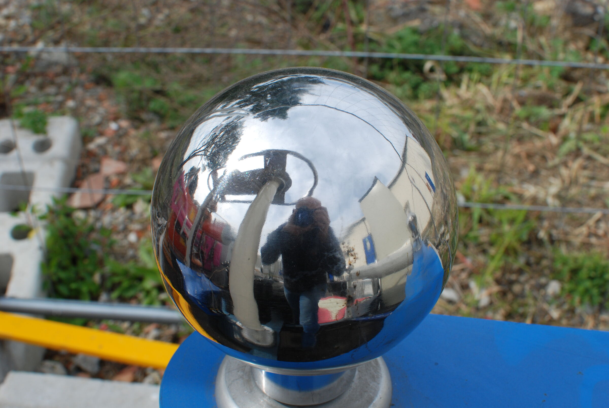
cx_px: 304
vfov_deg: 25.8
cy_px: 204
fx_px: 889
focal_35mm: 52
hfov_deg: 37.8
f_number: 14
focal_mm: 35
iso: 200
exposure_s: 1/125
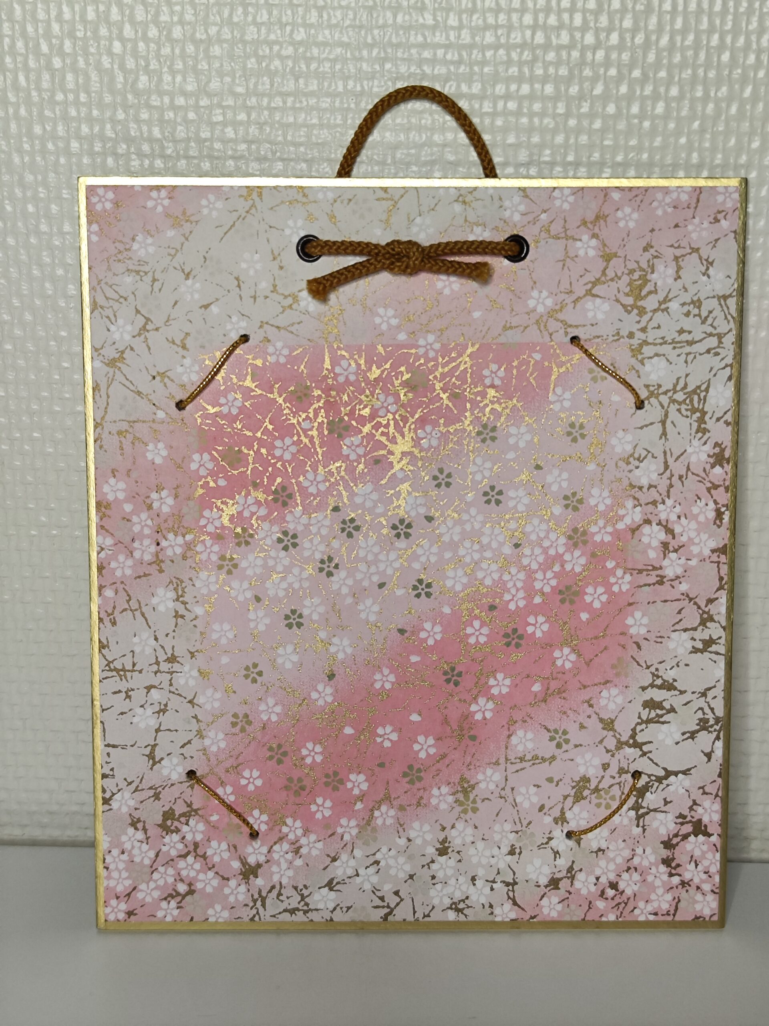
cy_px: 513
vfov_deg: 73.9
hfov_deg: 58.9
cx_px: 384
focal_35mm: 23
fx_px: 681
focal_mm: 7.01
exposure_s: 1/88.9
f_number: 1.69
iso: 1400
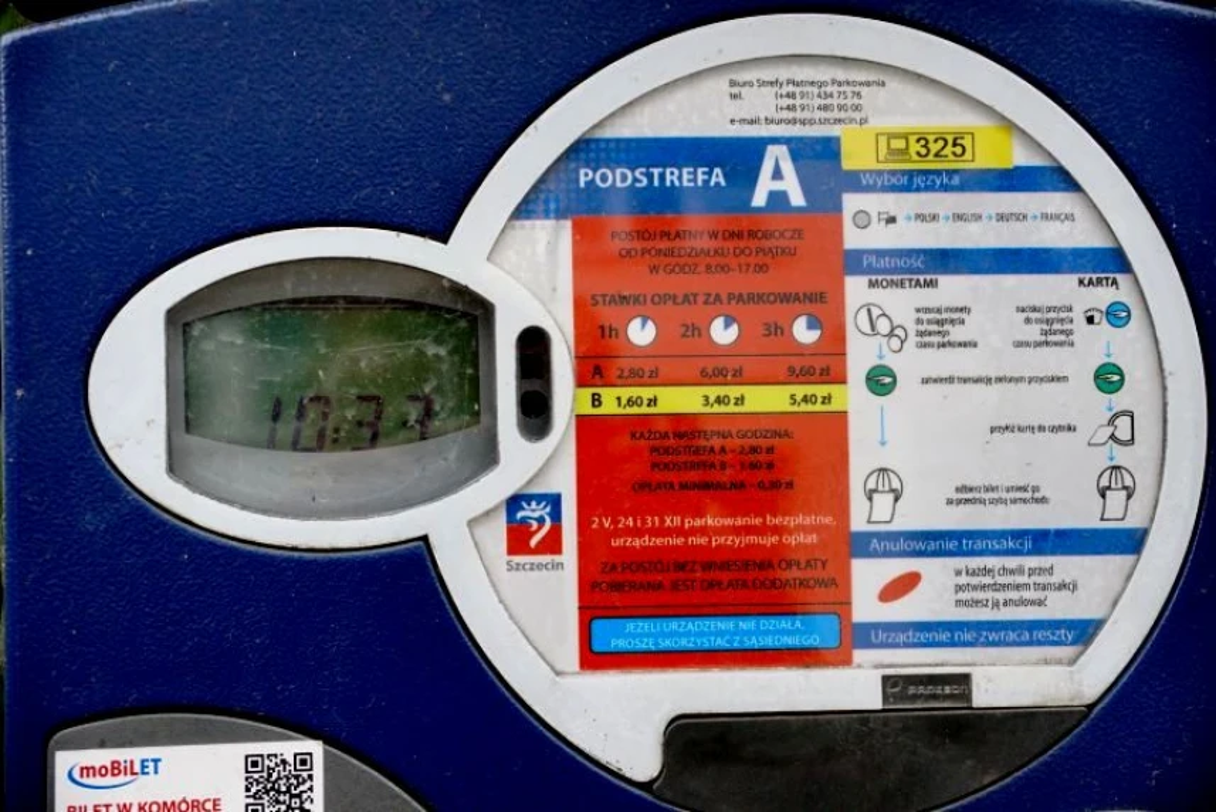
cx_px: 608
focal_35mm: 75
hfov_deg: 27.0
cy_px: 406
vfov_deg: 18.2
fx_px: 2534
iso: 800
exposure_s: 1/250
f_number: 5
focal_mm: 50
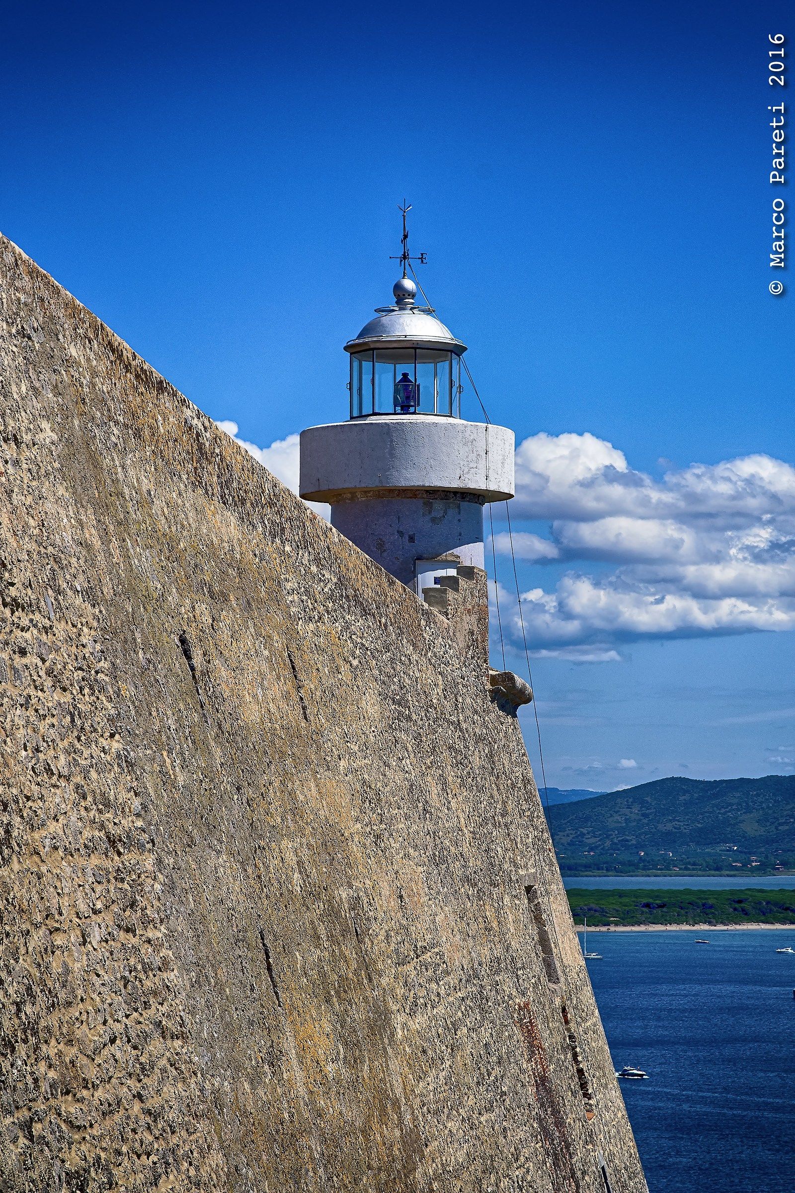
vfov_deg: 19.5
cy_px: 596
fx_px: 3478
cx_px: 398
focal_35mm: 105
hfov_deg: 13.0
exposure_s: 1/320
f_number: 9
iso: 100
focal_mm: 70
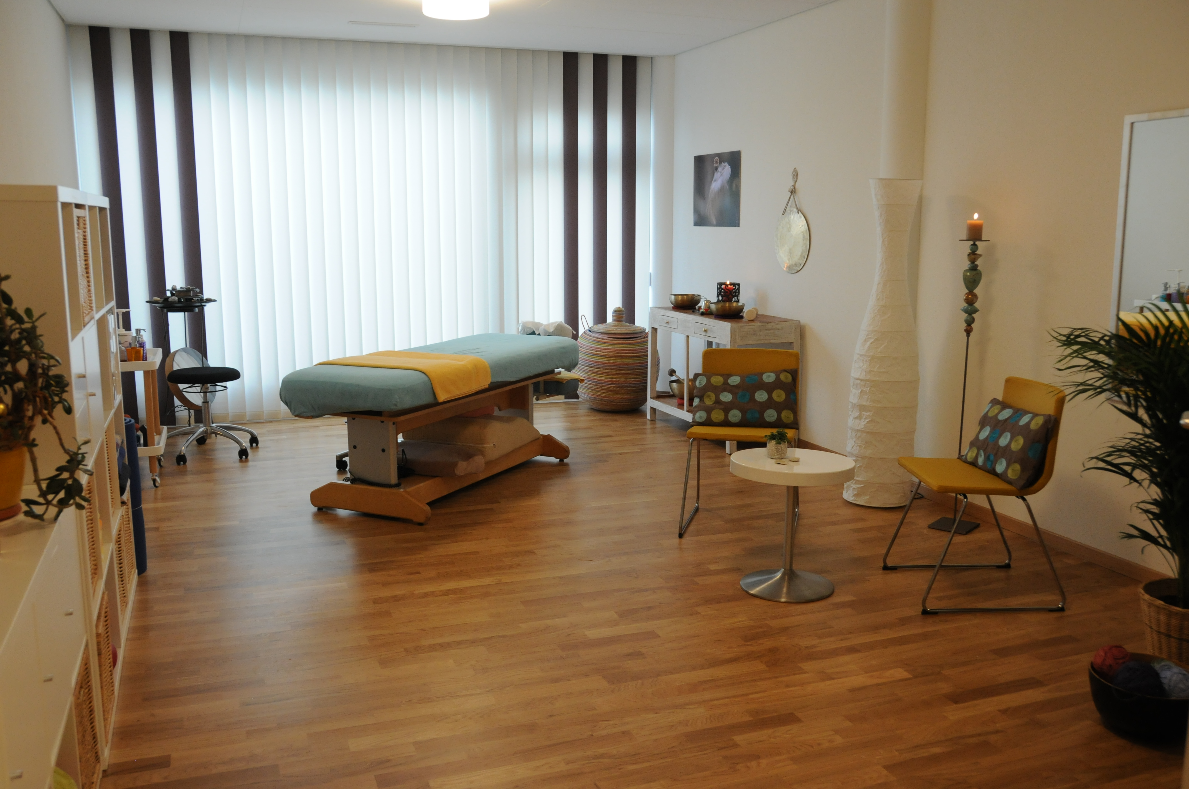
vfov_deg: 43.5
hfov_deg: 62.0
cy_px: 394
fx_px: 990
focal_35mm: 30
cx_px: 594
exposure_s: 1/80
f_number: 4.5
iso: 800
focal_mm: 20
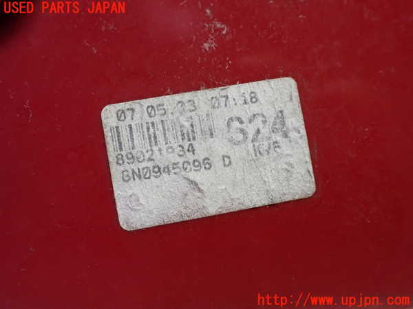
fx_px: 358
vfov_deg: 46.8
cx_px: 206
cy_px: 154
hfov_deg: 60.0
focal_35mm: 30
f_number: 2.3
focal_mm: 5.4
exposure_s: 1/125
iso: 500
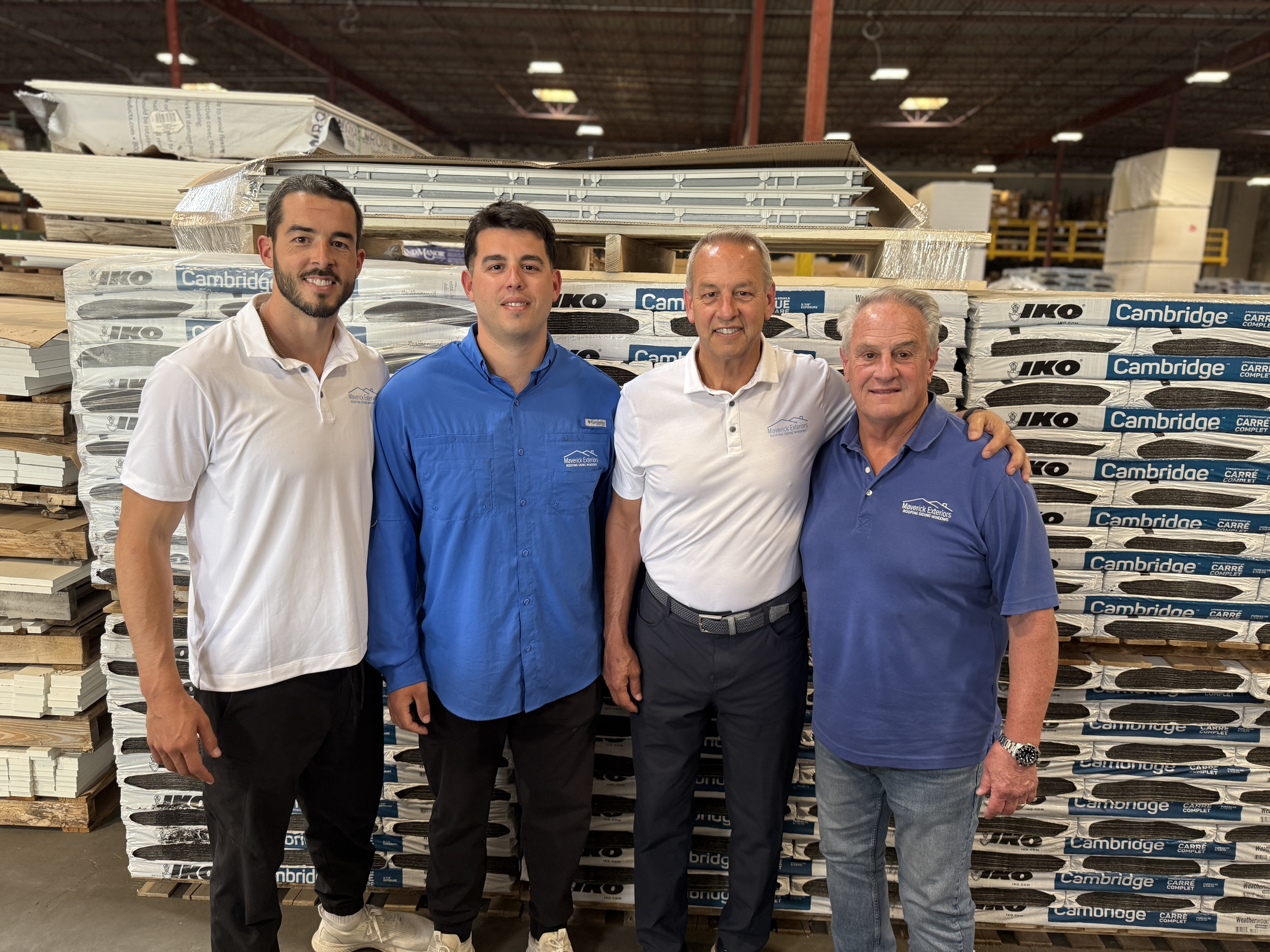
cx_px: 635
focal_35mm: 24
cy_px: 476
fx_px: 881
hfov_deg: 71.6
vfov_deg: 56.8
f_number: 1.78
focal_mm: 6.76
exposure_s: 1/121
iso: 200
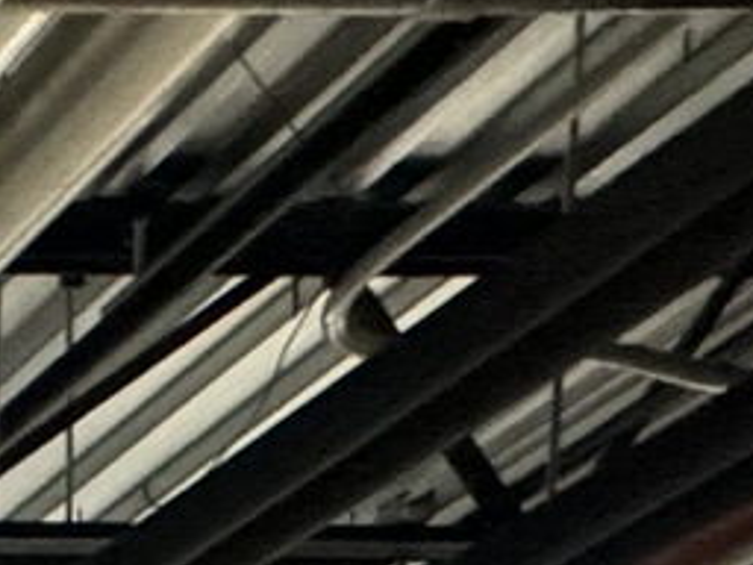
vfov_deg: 9.7
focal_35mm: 112
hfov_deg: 10.9
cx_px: -1556
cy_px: 1766
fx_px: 2436
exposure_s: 1/60
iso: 500
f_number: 2.2
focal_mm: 2.22
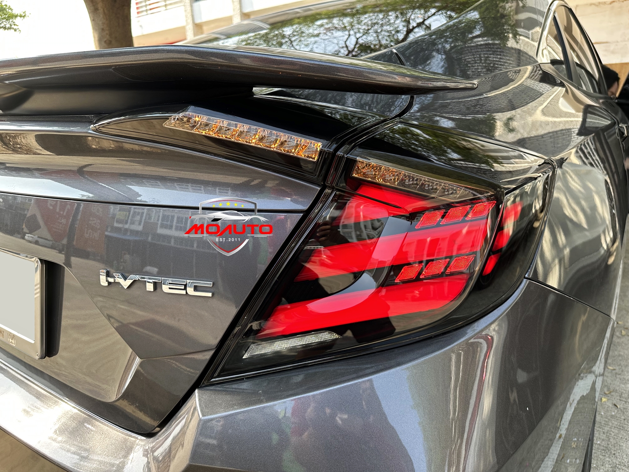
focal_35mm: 24
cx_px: 314
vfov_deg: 56.8
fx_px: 436
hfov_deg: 71.6
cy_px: 236
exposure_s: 1/390
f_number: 1.78
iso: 80
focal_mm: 6.86
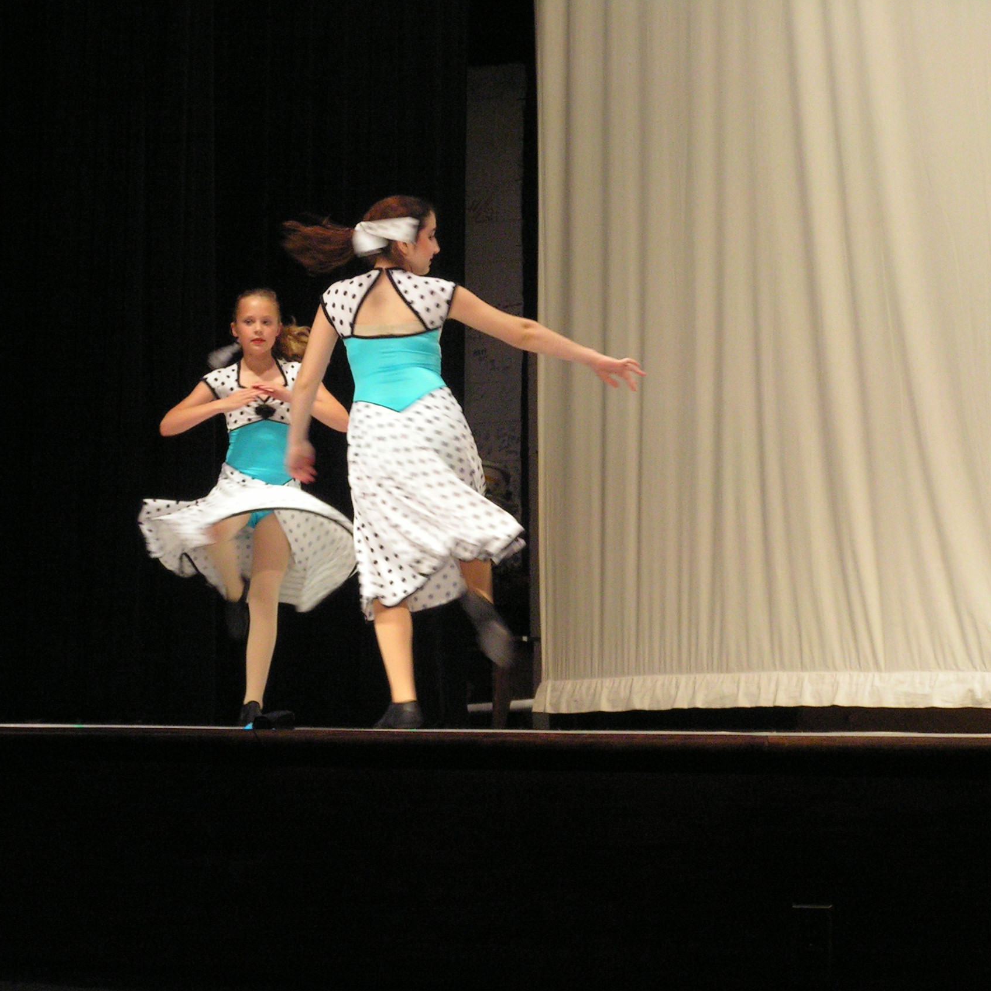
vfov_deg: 12.5
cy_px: 496
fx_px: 4535
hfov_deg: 12.5
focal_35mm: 140
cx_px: 445
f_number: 3.2
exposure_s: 1/60
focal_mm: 19.6
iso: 200
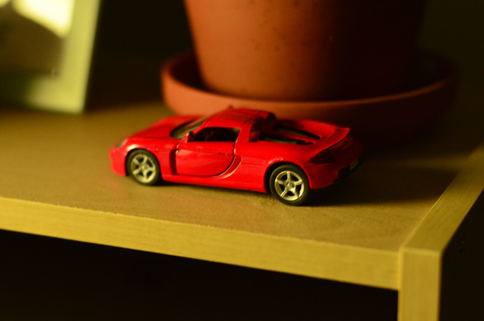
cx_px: 242
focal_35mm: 75
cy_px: 160
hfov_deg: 27.0
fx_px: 1006
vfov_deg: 18.1
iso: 2000
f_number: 2.2
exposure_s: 1/20
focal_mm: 50
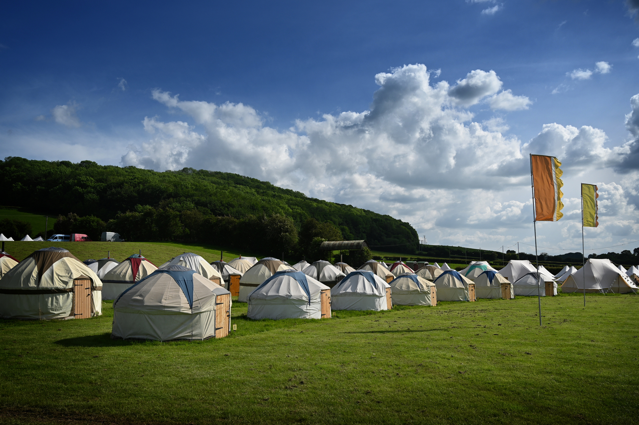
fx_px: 559
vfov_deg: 41.7
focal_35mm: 32
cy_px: 212
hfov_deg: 59.5
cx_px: 320
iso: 100
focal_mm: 31.5
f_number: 5
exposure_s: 1/1250
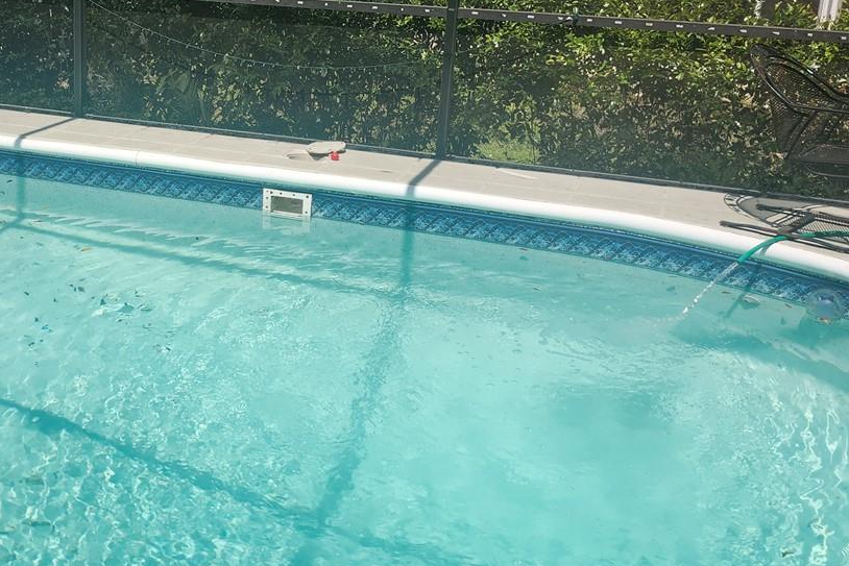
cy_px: 151
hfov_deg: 40.8
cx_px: 216
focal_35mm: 47
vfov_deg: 28.3
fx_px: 1109
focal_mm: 5.54
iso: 25
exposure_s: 1/976
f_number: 1.8
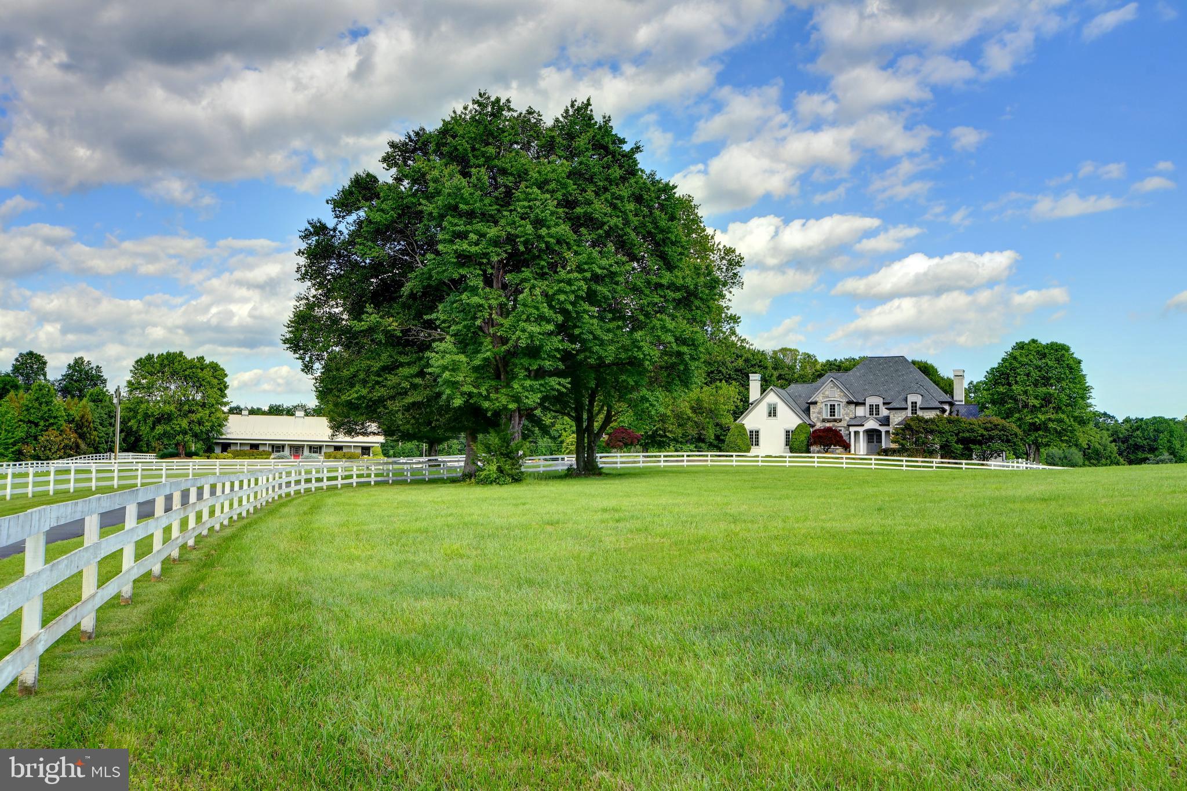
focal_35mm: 36
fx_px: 1187
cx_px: 594
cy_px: 396
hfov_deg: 53.1
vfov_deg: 36.9
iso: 200
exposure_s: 1/200
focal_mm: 24
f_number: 10
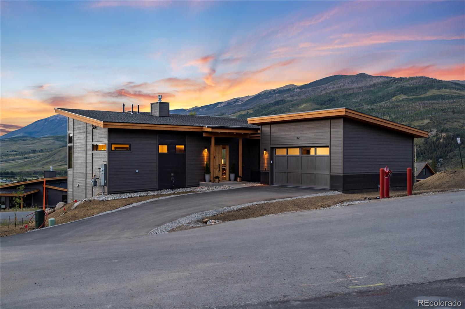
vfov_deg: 37.8
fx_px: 452
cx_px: 232
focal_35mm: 35
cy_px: 154
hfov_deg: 54.4
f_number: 4
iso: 100
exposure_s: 1/6
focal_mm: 35
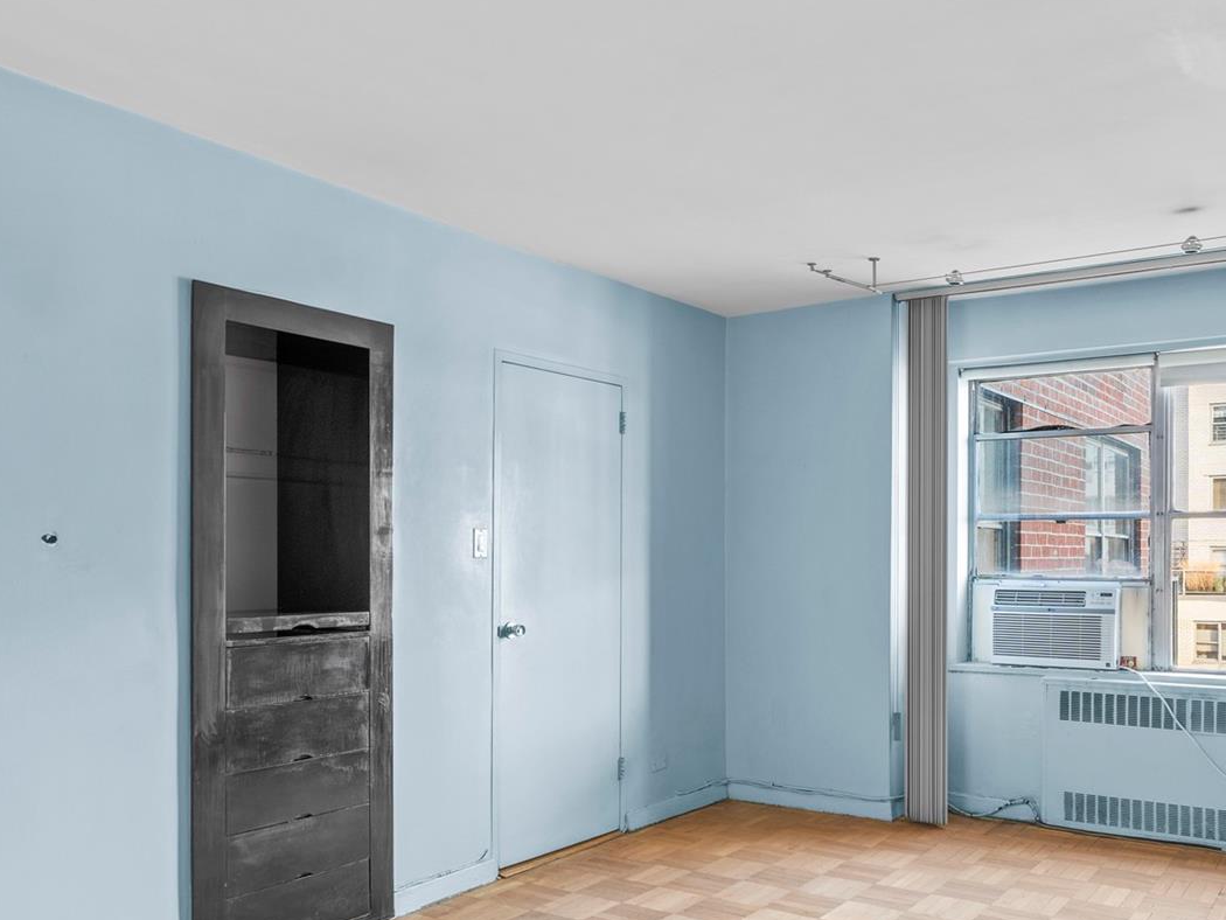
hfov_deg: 59.3
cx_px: 759
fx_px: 1063
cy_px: 555
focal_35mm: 30
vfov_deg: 46.5
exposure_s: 3.2
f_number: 8
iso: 400
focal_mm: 16
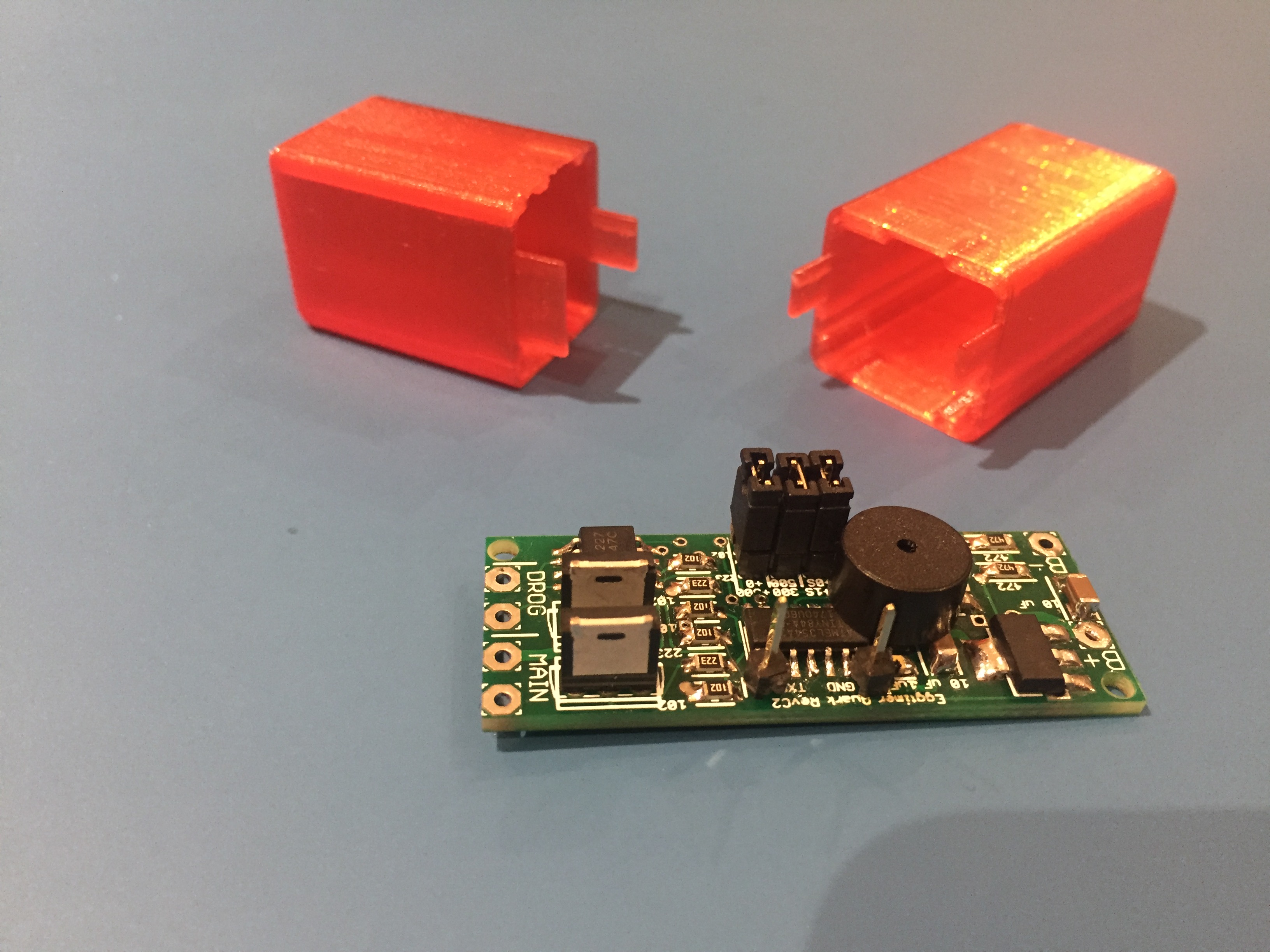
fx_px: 1064
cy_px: 476
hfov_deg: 61.7
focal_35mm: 29
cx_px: 635
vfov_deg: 48.2
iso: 250
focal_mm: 4.15
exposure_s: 1/33
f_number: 2.2
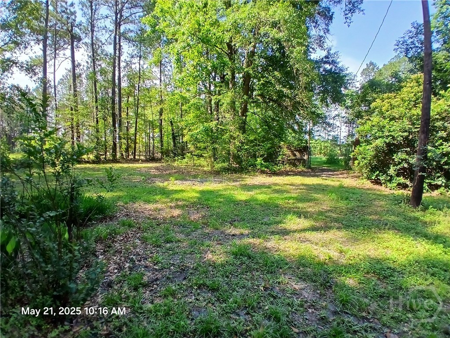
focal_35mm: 17
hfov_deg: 91.0
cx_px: 225
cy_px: 169
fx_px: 221
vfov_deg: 74.7
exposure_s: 1/309
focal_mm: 1.4
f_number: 2.2
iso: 50
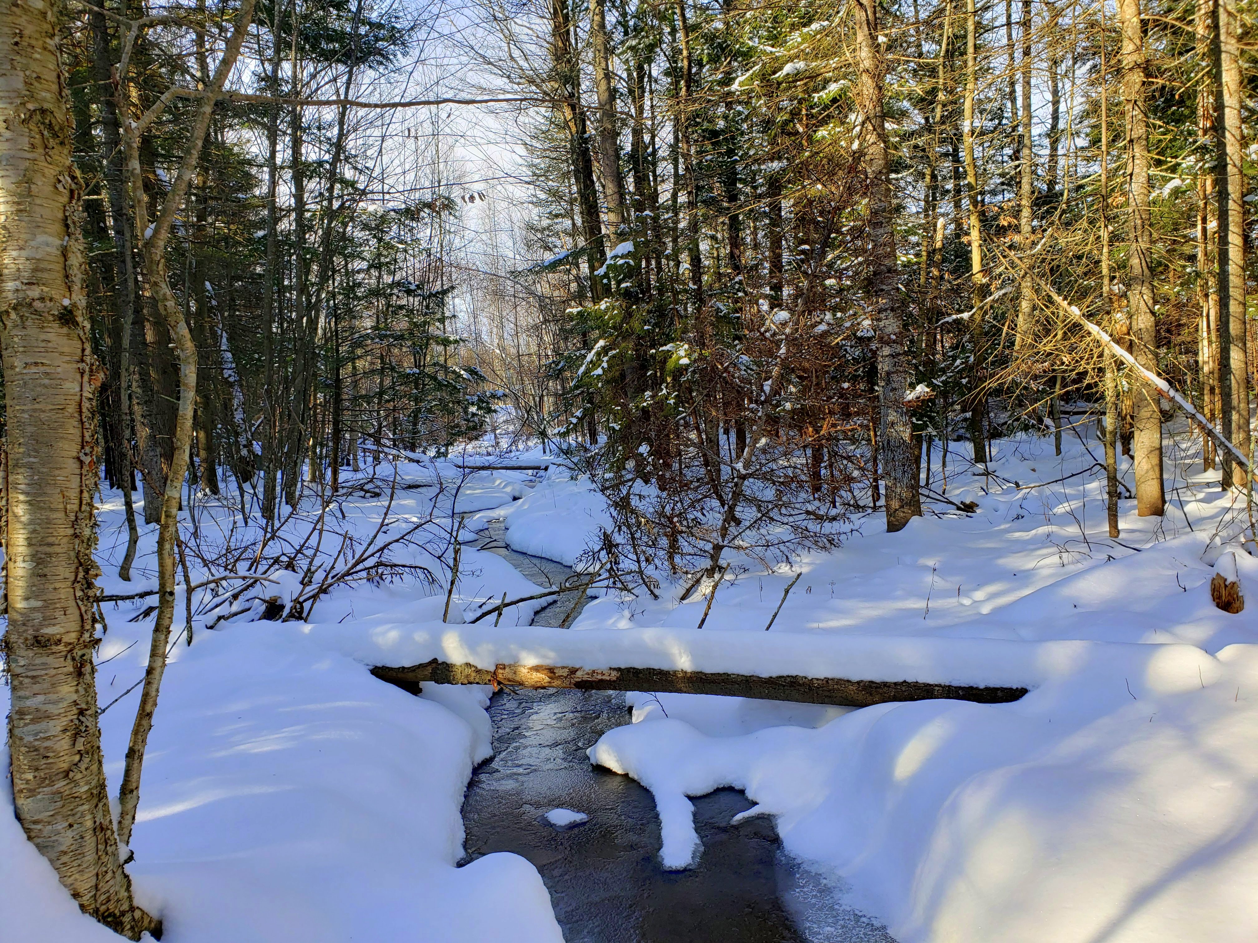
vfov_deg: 53.1
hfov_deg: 67.3
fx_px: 945
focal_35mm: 26
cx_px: 629
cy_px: 472
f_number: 2.4
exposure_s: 1/325
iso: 50
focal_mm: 4.3
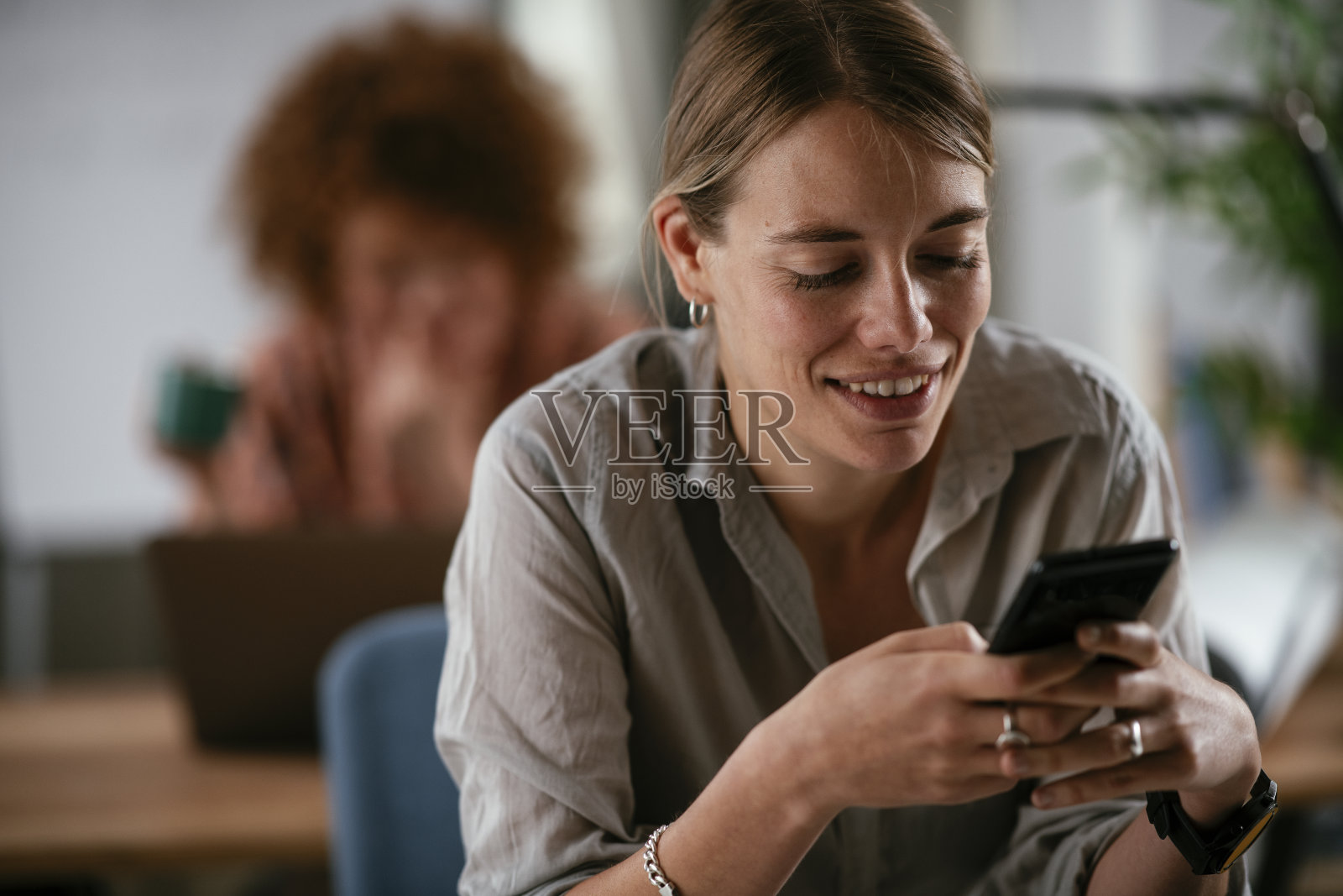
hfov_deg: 19.5
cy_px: 448
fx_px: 3917
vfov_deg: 13.0
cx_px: 672
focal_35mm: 105
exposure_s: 1/160
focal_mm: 105
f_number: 2
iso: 200
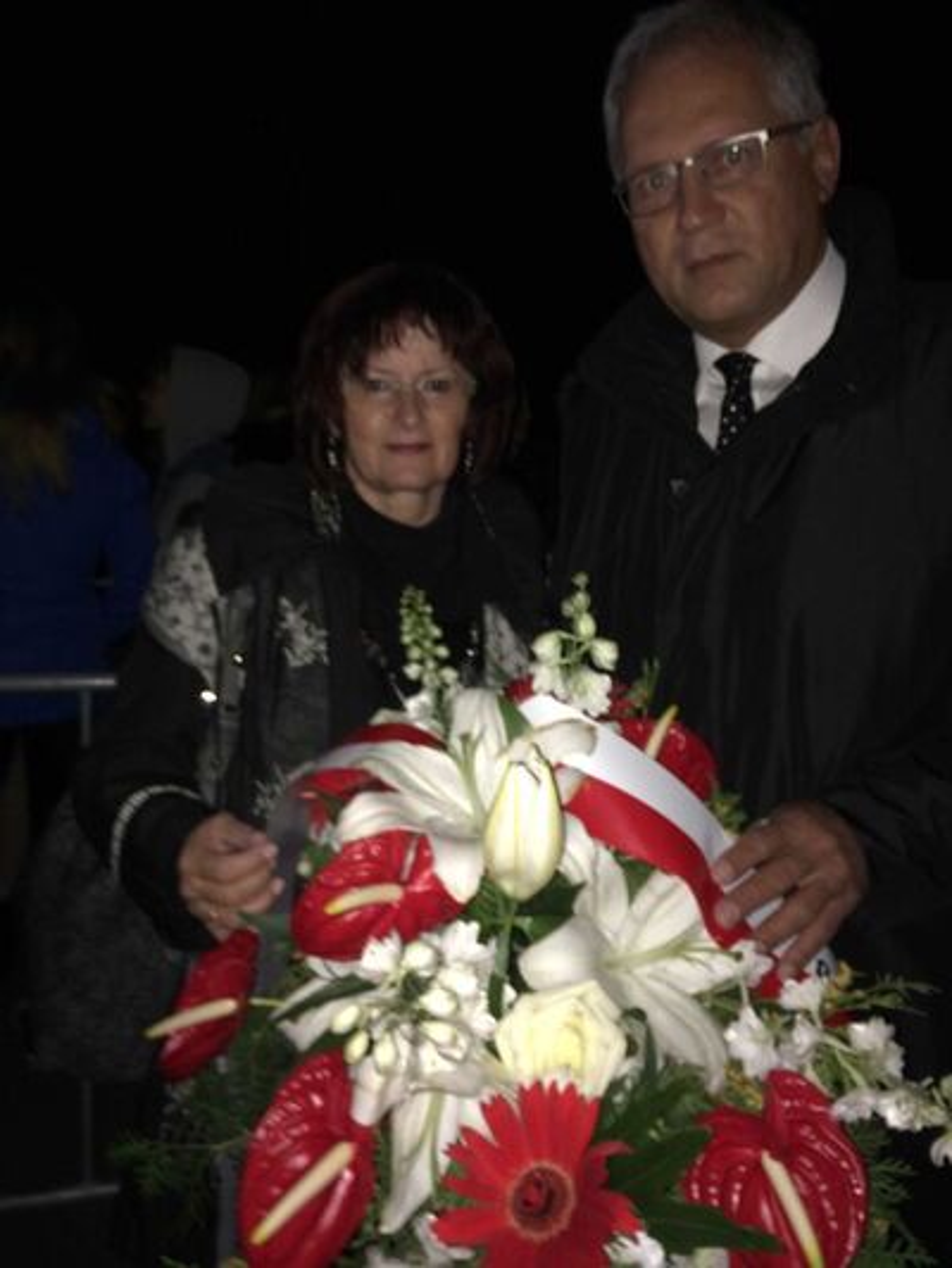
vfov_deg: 60.0
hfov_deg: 46.8
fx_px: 1100
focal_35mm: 30
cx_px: 476
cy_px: 634
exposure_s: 1/16
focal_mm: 4.12
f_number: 2.2
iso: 100
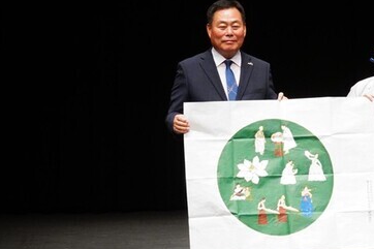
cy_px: 152
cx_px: 275
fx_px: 2824
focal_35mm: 272
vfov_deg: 5.0
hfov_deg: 7.6
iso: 1250
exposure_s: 1/80
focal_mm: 60.29
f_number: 9
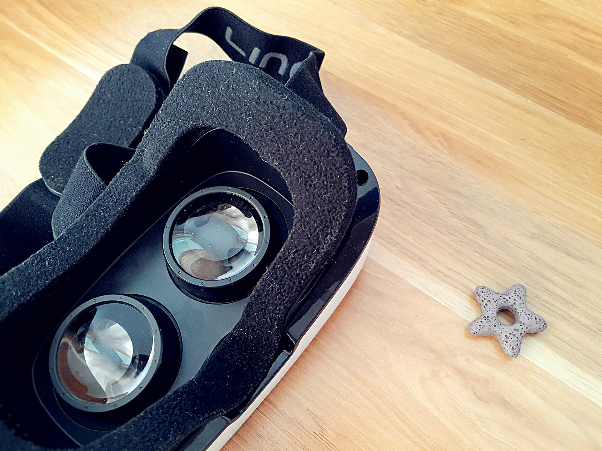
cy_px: 226
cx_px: 301
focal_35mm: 31
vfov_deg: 45.4
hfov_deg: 58.4
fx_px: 539
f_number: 2.2
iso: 250
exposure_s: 1/33
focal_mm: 4.73
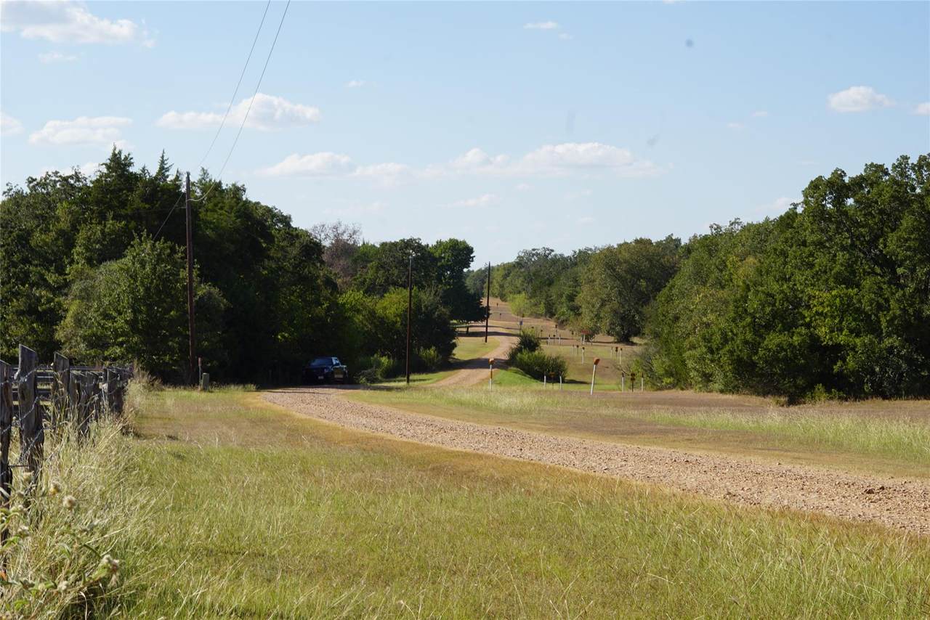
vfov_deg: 18.2
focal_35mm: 75
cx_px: 465
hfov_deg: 27.0
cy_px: 310
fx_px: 1938
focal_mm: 50
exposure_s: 1/100
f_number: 13
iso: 100
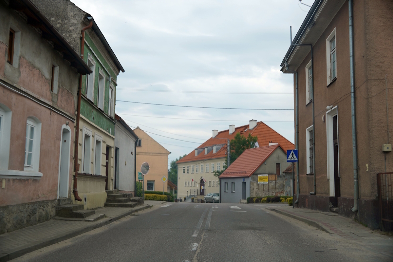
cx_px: 196
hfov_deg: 48.5
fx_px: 437
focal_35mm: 40
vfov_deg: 33.4
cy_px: 131
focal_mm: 27
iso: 125
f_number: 4
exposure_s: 1/160
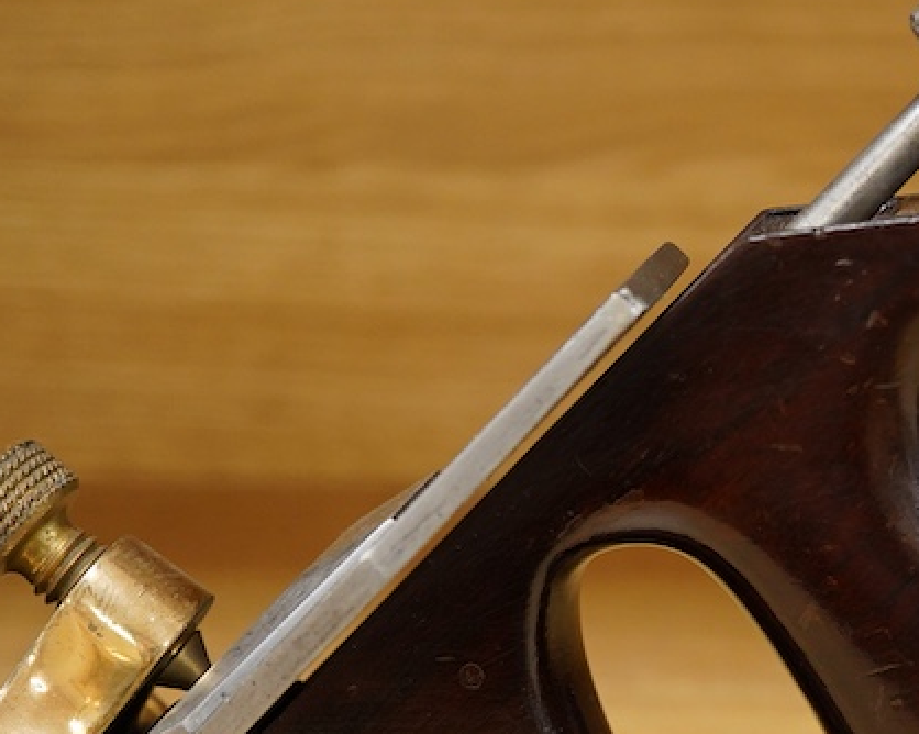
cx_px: 754
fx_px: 2474
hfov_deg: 20.8
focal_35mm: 91
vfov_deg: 16.7
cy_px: 596
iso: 1250
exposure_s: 1/125
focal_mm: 30
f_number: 3.5
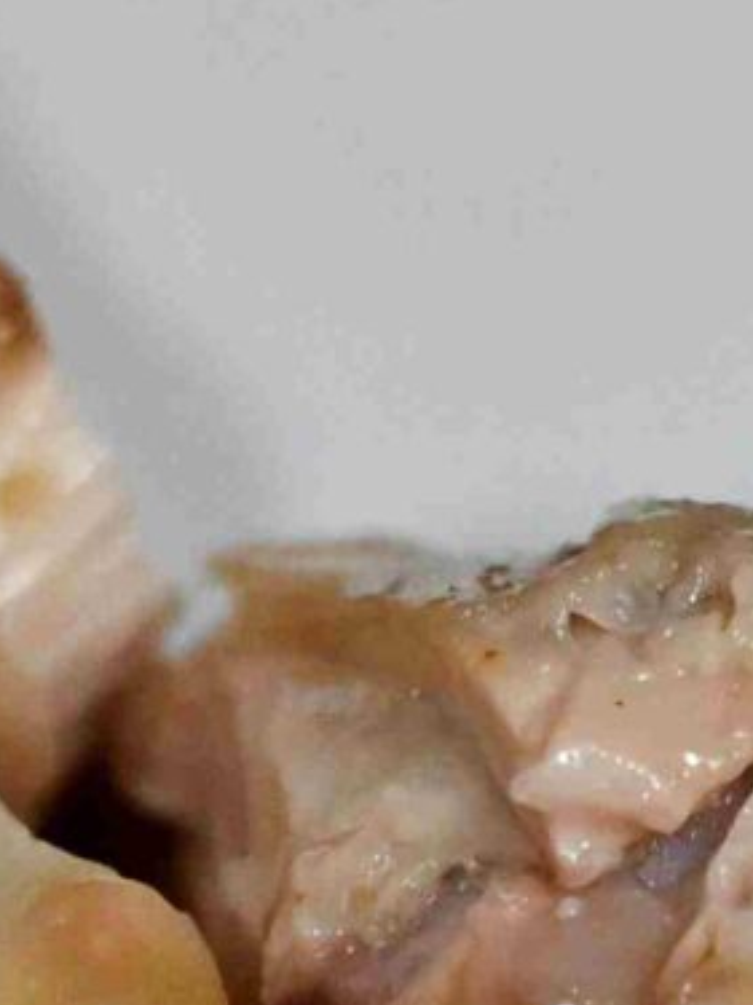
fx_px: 14278
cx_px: 1064
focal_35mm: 492
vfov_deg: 4.0
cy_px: 1834
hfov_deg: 3.0
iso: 1800
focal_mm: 50
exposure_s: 1/200
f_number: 3.2
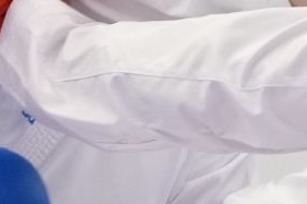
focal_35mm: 1923
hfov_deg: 1.1
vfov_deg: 0.7
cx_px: 202
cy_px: 12
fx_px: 16389
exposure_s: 1/1000
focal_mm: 200
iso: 2500
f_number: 2.8
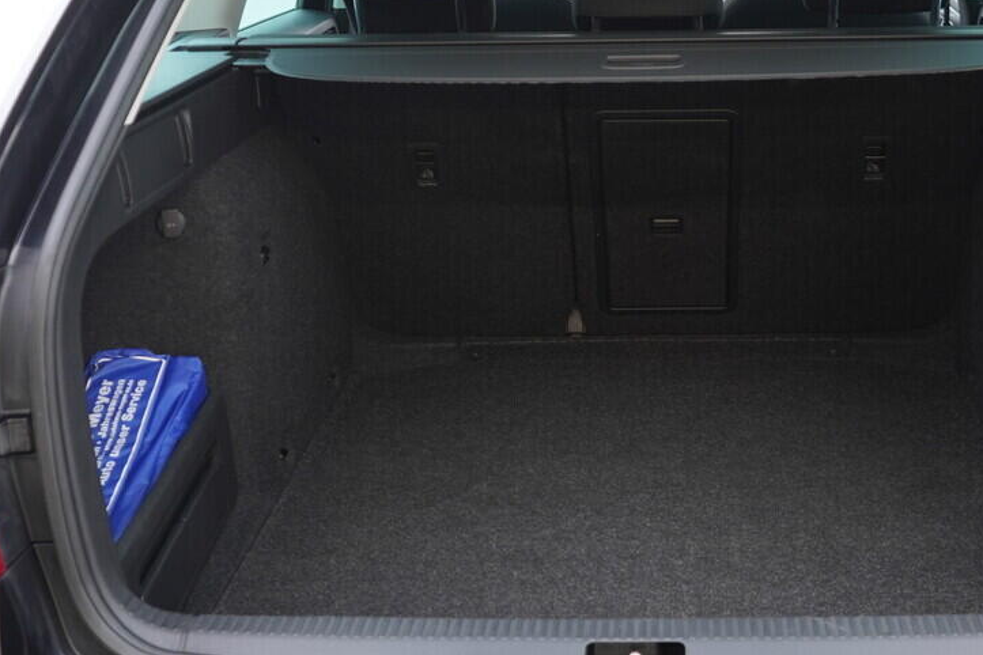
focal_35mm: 51
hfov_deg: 38.5
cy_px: 263
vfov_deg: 26.4
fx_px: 1392
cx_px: 640
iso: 250
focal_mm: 24
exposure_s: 1/40
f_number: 2.8
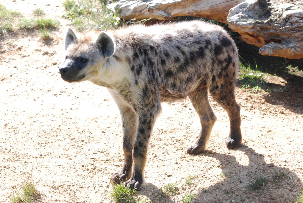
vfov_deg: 7.7
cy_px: 102
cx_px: 152
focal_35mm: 180
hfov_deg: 11.4
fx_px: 1517
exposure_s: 1/800
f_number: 7.1
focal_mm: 120
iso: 1600
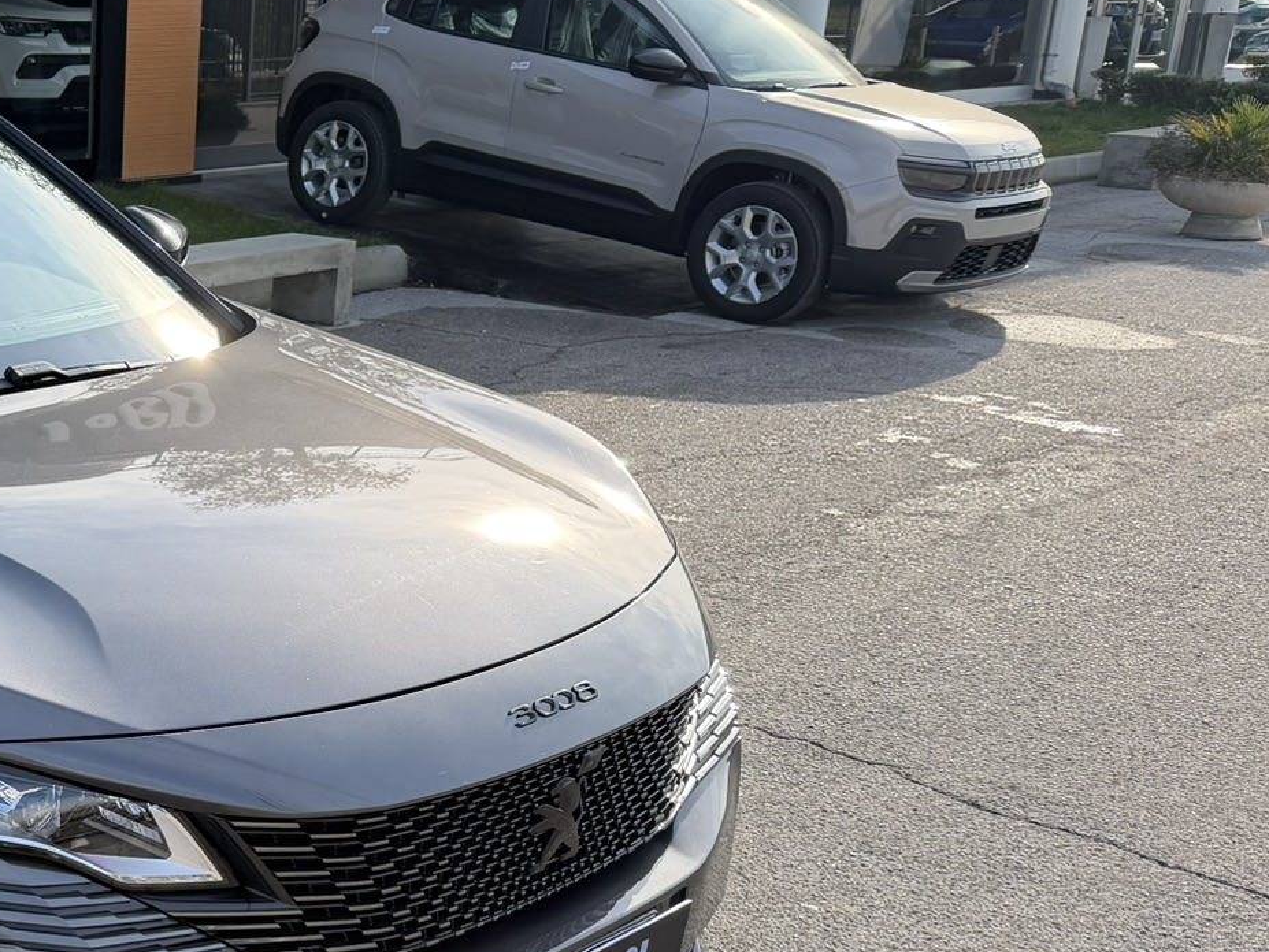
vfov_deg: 27.3
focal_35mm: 53
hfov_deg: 32.1
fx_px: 1944
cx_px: -110
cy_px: 680
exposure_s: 1/1855
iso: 100
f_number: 1.78
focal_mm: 6.76
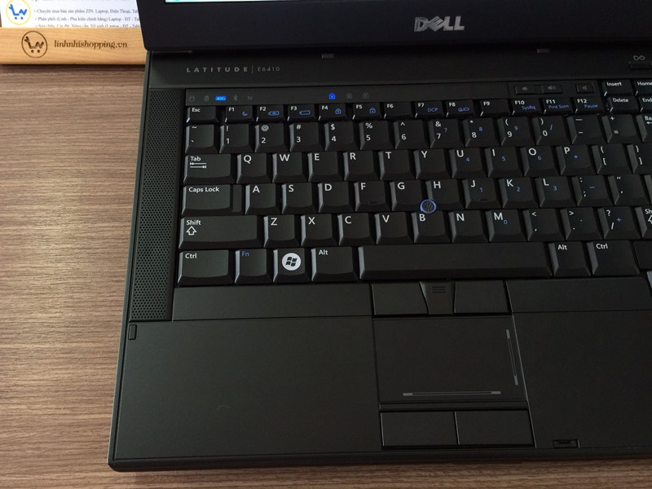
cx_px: 326
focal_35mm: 29
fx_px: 546
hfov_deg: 61.7
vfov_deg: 48.2
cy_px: 244
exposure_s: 1/17
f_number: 2.2
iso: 50
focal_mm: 4.15
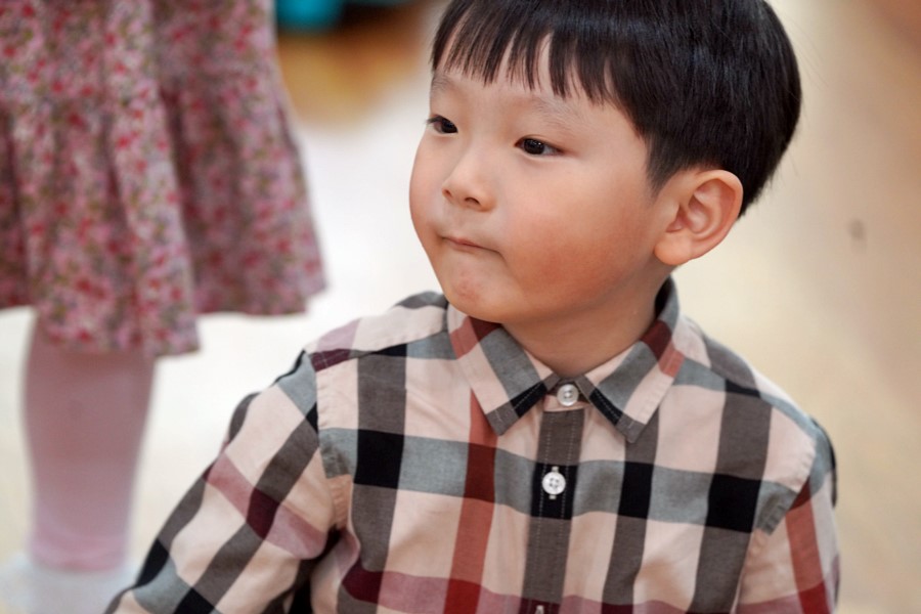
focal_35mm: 200
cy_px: 307
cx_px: 460
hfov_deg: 10.3
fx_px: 5116
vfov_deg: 6.9
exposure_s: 1/250
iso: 2500
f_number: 4
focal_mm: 200
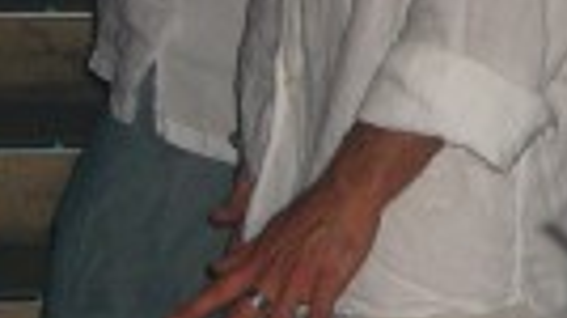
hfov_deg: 11.5
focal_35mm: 186
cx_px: 588
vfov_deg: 6.5
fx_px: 2793
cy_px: -85
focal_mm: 7.9
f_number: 2.8
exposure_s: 1/60
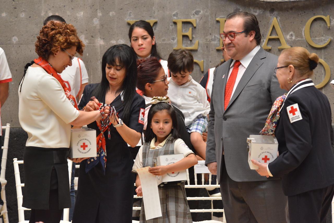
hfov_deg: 11.1
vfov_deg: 7.4
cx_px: 167
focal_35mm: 185
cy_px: 112
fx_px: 1717
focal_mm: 185
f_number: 5
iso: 3200
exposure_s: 1/250
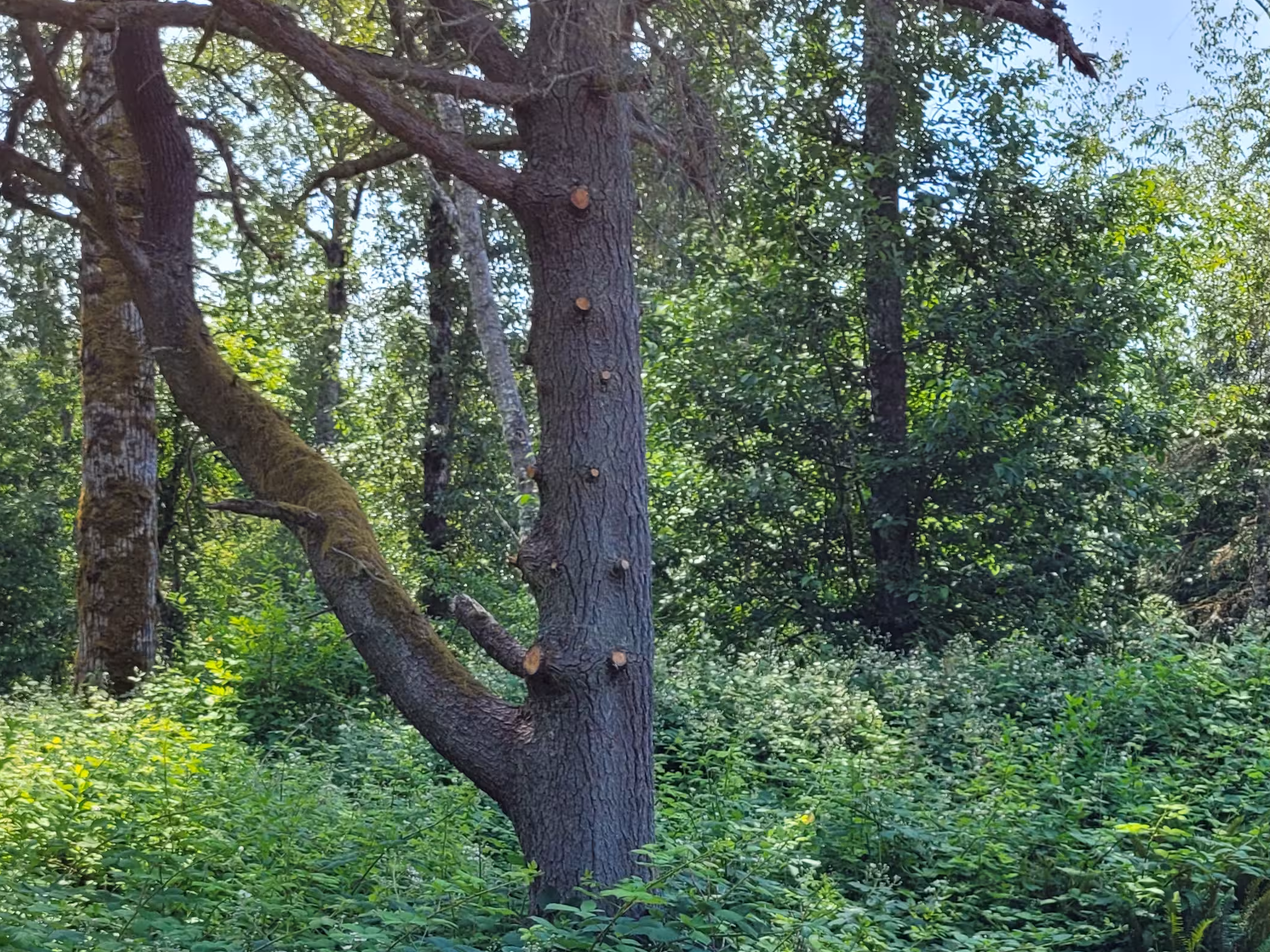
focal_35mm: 50
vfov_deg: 28.0
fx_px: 1834
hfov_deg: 37.4
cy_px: 854
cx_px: 919
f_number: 1.8
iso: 40
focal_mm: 5.4
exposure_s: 1/919
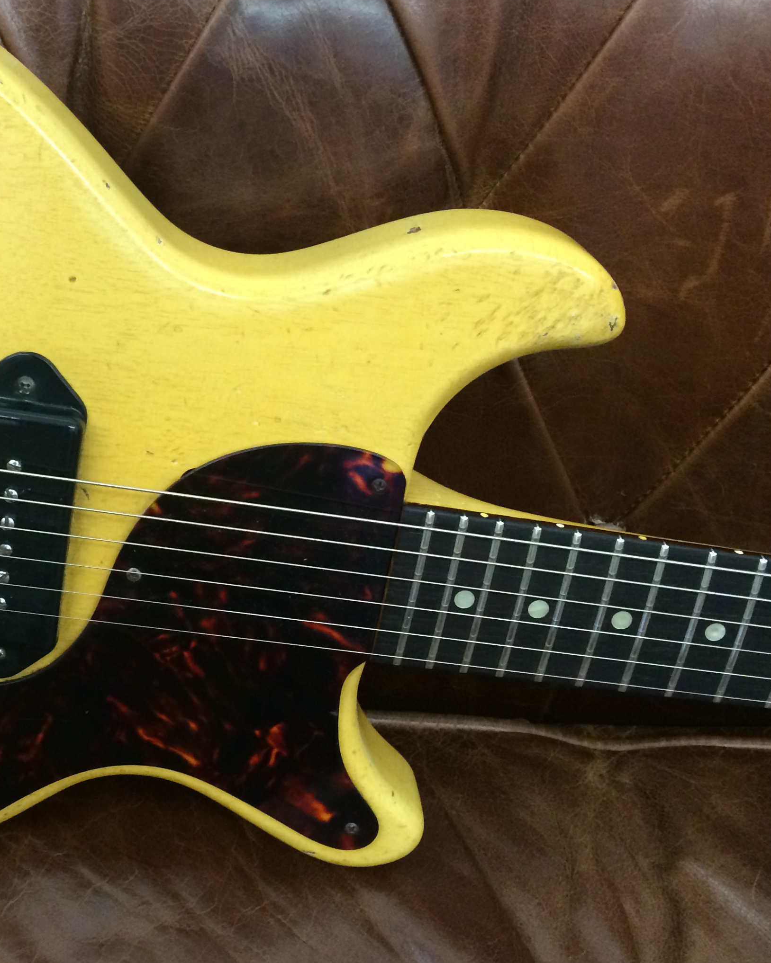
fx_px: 1341
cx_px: 79
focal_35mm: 47
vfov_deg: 39.5
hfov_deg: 30.7
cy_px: 451
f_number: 2.2
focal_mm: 4.12
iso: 320
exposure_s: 1/17
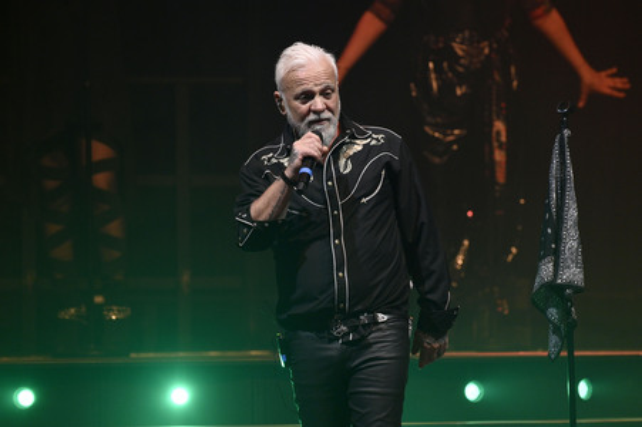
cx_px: 321
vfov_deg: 2.7
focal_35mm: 500
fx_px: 8910
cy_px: 214
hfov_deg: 4.1
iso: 2500
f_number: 6.3
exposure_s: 1/320
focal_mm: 500
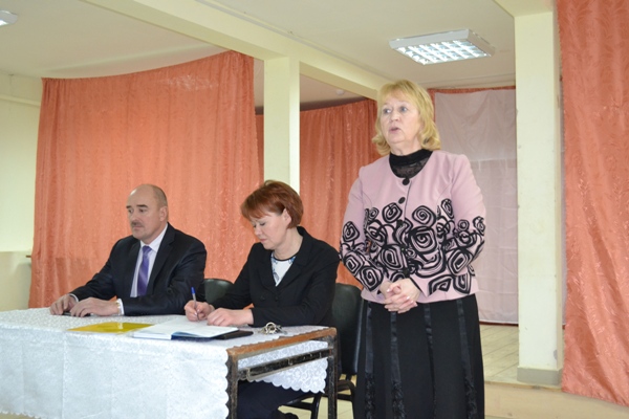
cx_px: 314
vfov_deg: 34.2
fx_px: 681
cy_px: 210
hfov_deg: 49.6
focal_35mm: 39
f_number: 4.2
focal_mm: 26
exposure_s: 1/60
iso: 2000
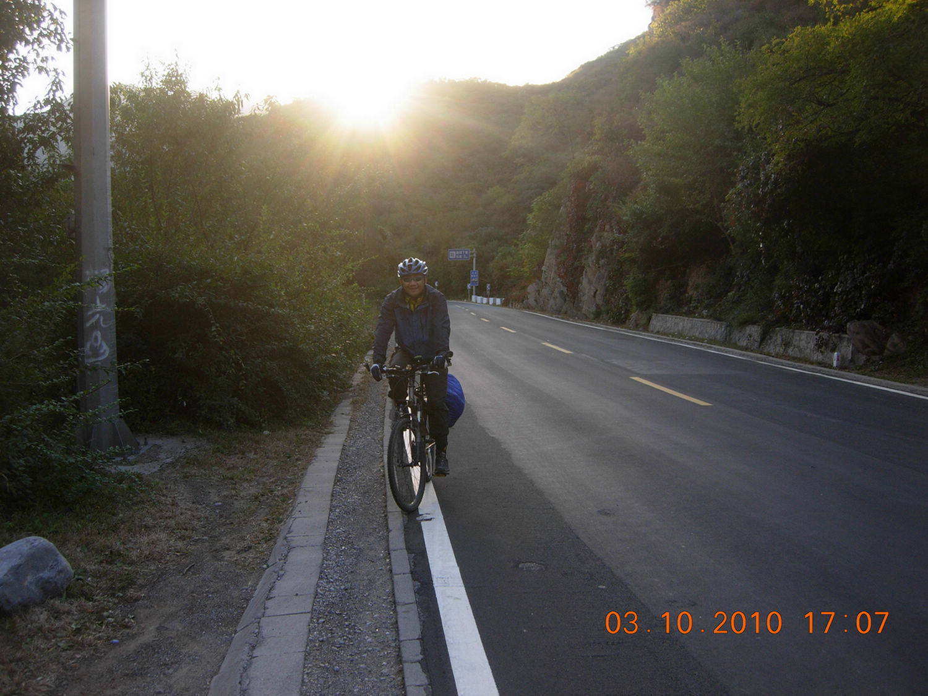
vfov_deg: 39.7
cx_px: 464
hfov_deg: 51.4
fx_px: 965
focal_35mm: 36
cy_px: 348
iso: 50
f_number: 3.4
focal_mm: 7.5
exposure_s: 1/124
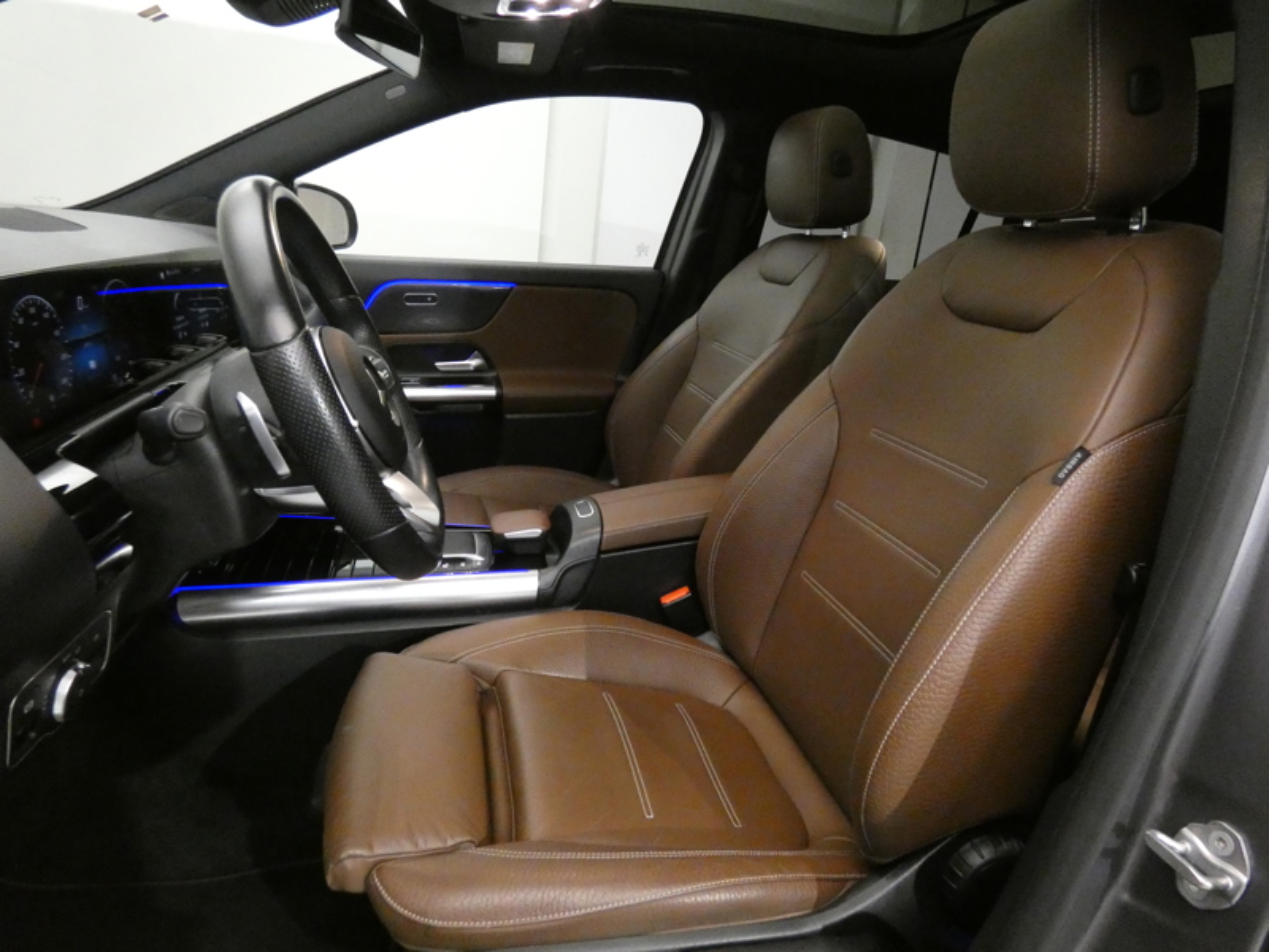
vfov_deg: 63.4
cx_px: 634
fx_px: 770
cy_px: 476
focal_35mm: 21
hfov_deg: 79.0
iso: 1600
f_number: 2.9
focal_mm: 3.8
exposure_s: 1/30
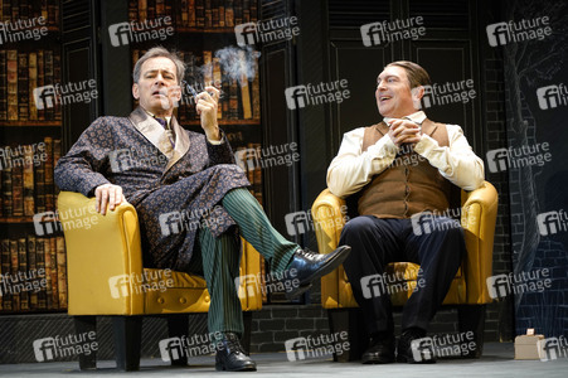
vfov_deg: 9.6
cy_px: 189
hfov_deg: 14.4
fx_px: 2255
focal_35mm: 143
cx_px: 284
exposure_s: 1/160
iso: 1600
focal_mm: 143
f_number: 5
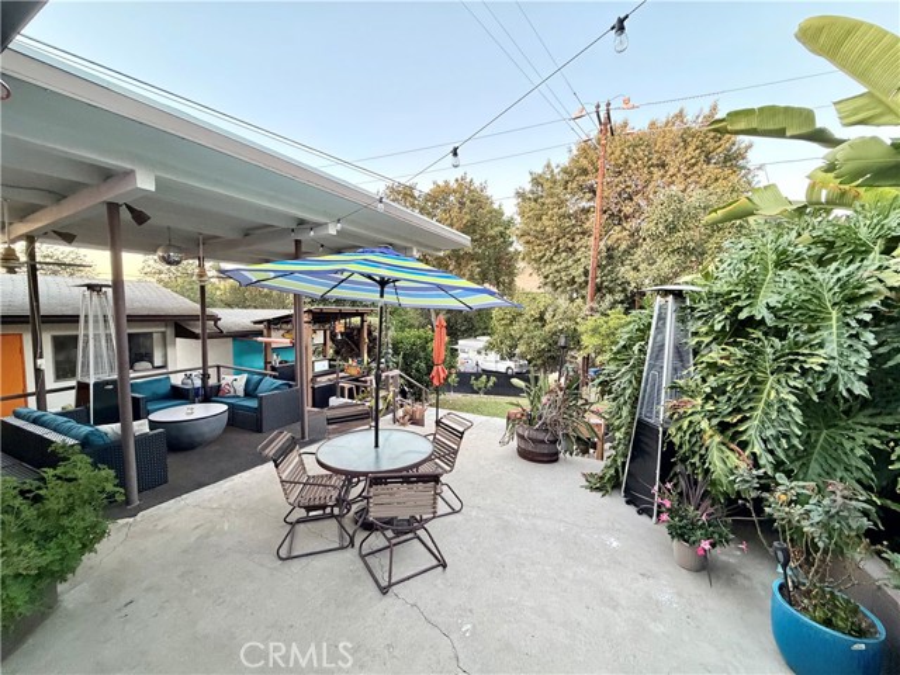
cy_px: 338
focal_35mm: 14
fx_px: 364
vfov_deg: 85.7
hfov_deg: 102.1
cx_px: 450
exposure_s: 1/60
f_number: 2.2
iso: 400
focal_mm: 2.22
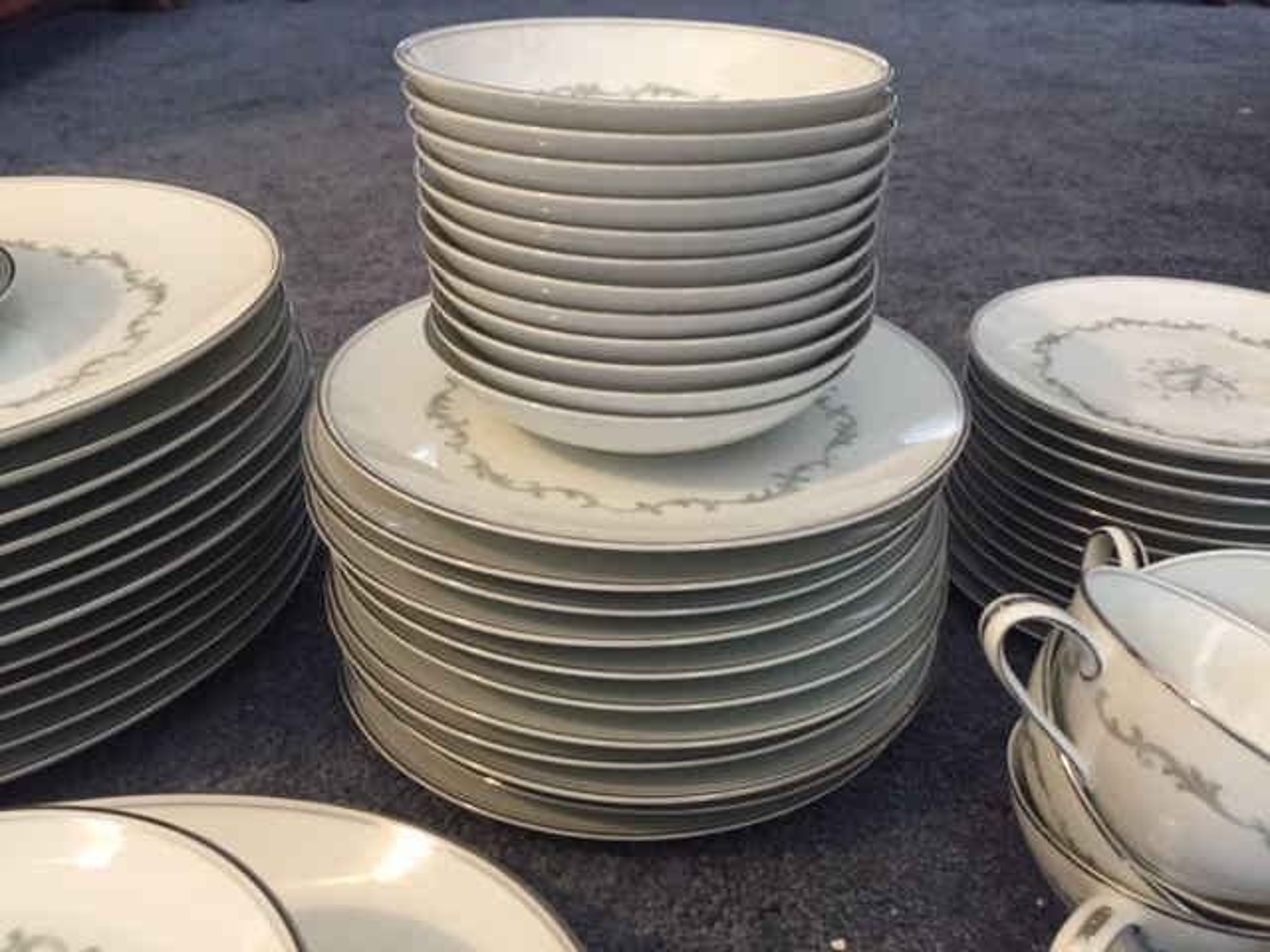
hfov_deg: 61.7
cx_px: 635
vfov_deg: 48.2
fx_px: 1064
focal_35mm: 29
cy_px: 476
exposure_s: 1/24
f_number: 2.2
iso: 250
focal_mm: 4.15
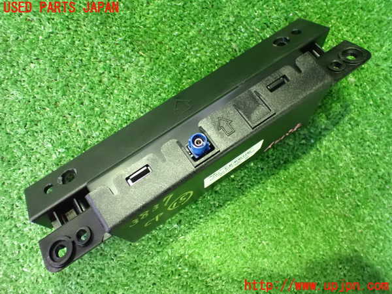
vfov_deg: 46.8
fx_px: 340
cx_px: 196
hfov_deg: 60.0
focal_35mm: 30
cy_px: 147
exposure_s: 1/25
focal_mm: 5.4
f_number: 2.3
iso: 1600
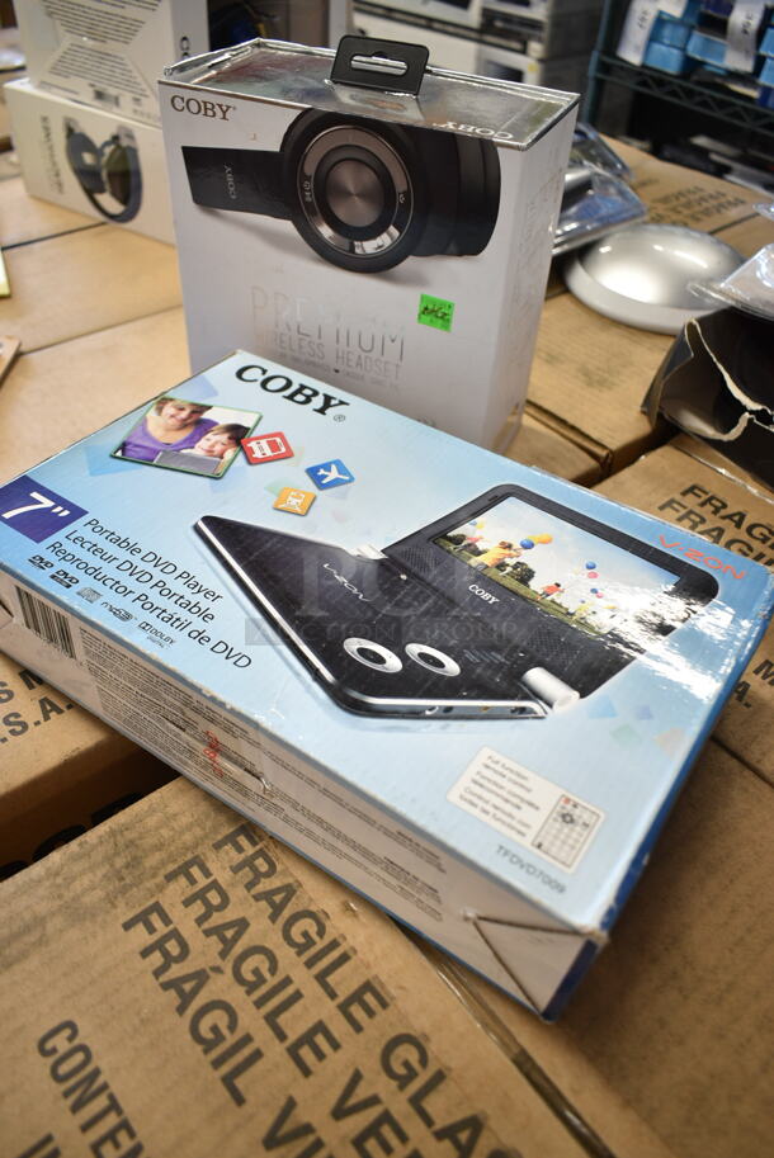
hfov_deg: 48.0
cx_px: 387
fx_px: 869
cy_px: 579
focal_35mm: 27
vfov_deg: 67.3
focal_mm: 18
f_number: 3.5
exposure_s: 1/30
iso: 400
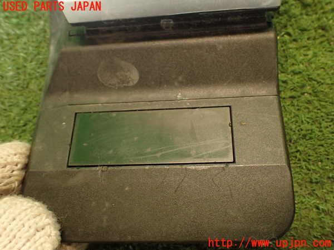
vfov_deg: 39.7
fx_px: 347
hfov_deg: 51.4
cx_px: 167
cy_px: 125
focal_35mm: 36
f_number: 2.5
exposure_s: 1/40
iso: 500
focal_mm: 6.37
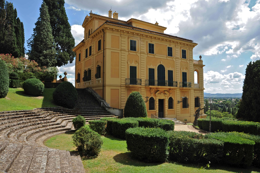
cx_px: 130
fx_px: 173
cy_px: 86
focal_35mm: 24
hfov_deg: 73.8
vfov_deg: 53.1
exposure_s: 1/100
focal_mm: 24
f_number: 16
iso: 200
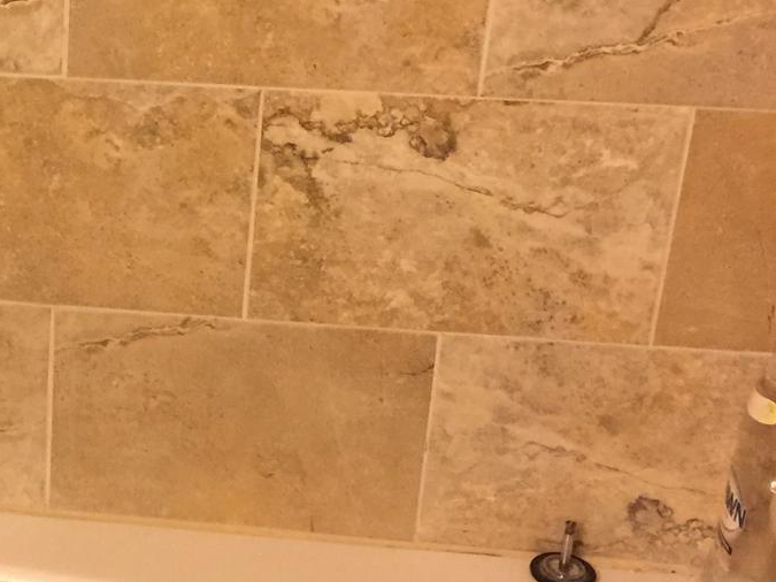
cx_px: -133
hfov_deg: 20.9
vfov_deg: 16.7
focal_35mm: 88
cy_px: 185
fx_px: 1972
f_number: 2.2
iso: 100
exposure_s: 1/15
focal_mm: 4.15
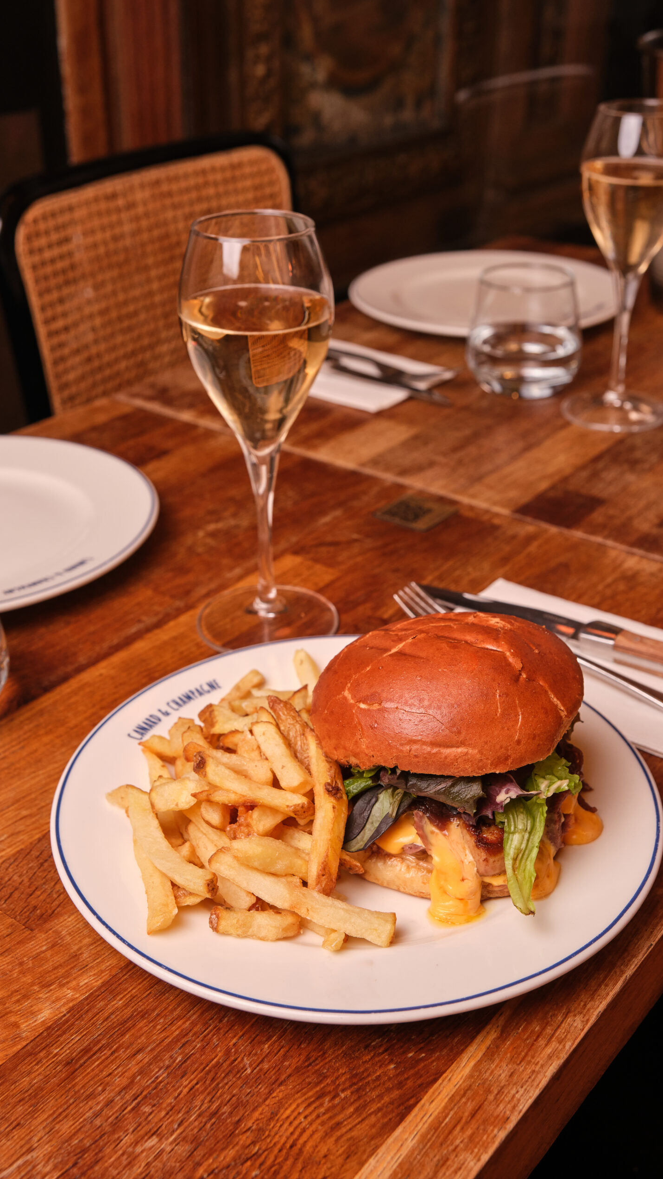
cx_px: 351
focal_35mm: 39
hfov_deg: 30.4
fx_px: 1219
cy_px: 590
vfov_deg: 51.6
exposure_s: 1/160
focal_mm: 24.9
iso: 500
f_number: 5
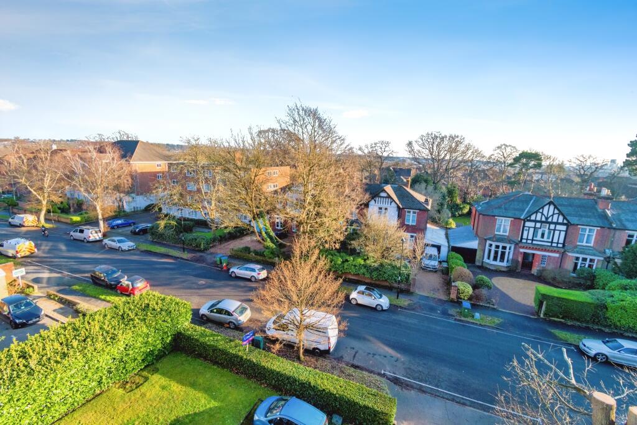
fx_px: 265
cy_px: 212
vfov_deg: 77.3
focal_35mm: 15
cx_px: 318
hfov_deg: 100.4
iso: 400
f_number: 7.1
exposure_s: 1/640
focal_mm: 10
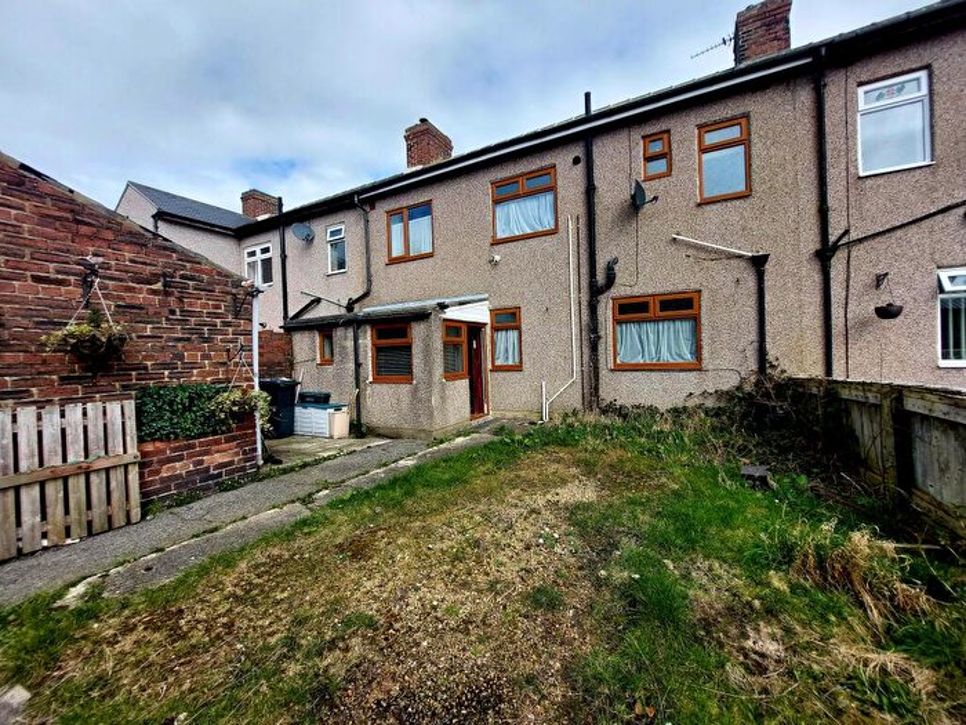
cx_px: 483
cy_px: 362
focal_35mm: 13
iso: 50
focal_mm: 1.74
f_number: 2.2
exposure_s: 1/1000
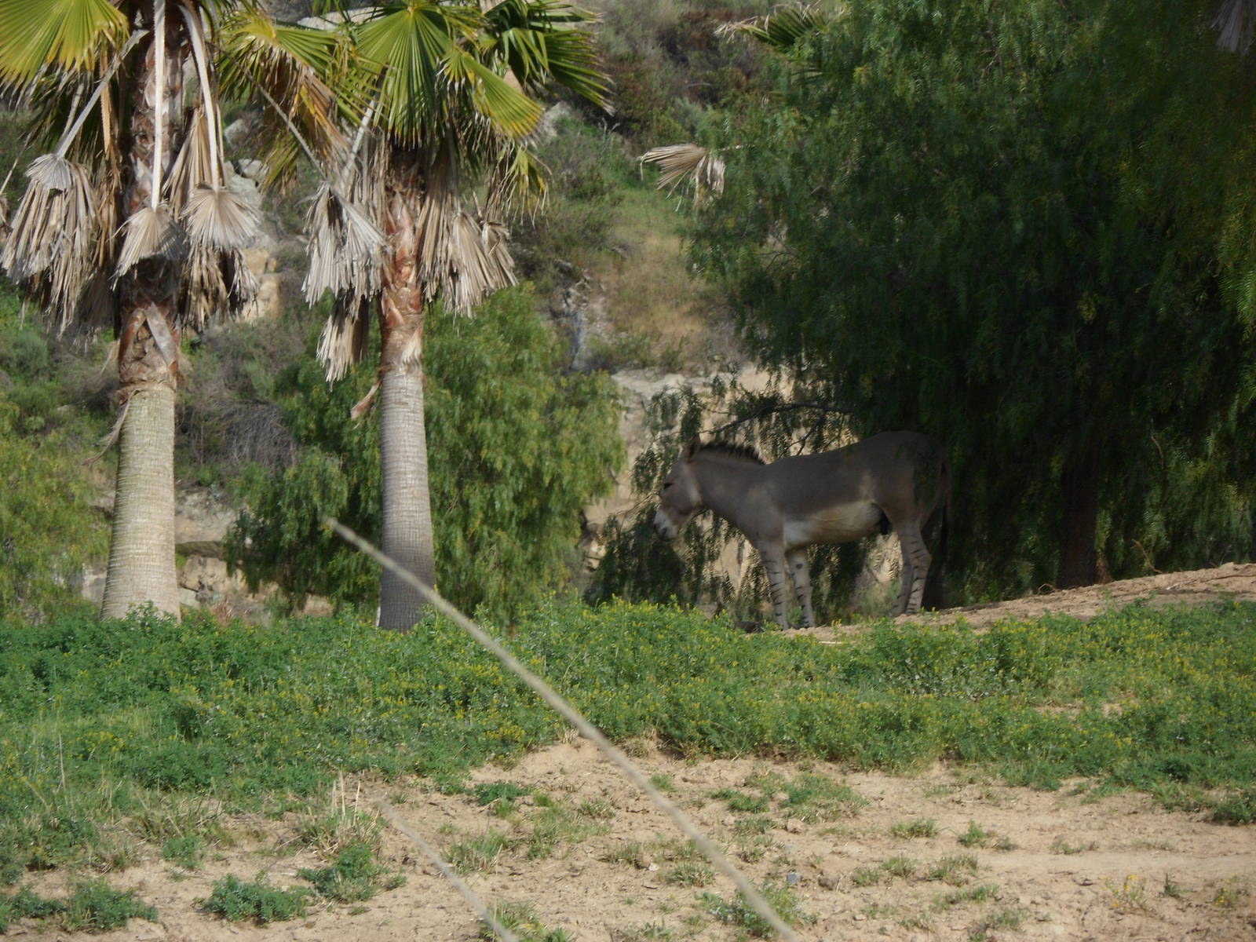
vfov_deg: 7.4
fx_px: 7293
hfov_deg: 9.8
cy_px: 471
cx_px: 628
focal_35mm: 201
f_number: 5.6
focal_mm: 36.2
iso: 80
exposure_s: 1/350
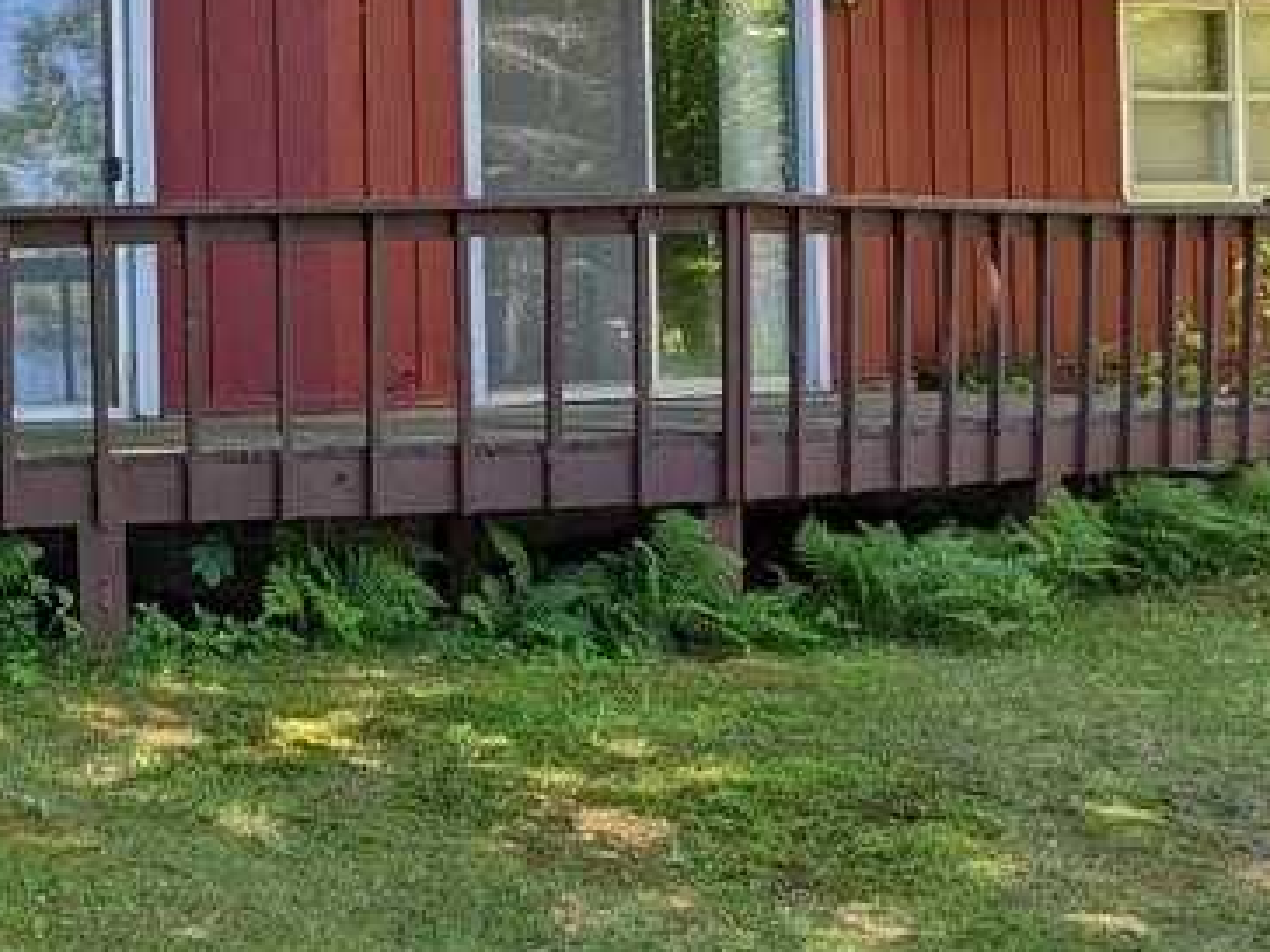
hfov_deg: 23.7
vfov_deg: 19.4
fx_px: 2788
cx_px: -199
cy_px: 408
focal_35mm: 76
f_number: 1.73
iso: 36
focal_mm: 4.38
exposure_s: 1/367
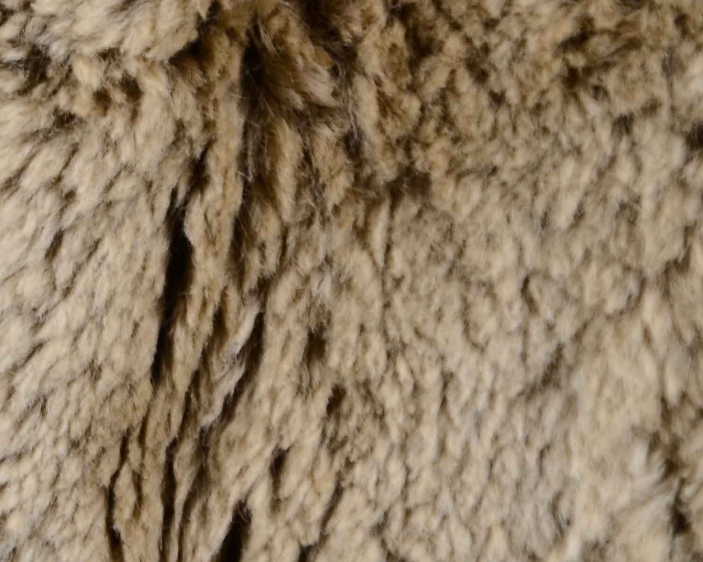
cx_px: -369
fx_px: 10081
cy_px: -87
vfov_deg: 3.2
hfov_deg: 4.0
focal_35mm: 485
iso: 160
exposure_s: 1/80
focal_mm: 105
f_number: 7.1
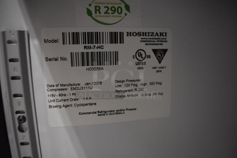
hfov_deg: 67.3
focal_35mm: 27
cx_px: 118
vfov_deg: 48.0
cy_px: 79
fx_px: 178
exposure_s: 1/60
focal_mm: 18
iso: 3200
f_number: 4
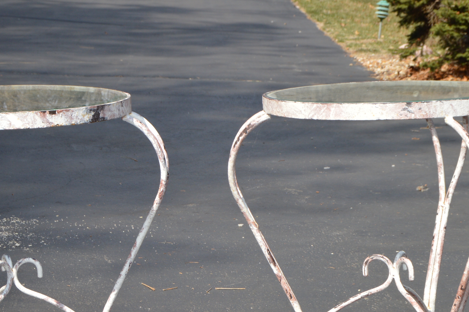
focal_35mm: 97
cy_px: 244
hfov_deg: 21.0
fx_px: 1263
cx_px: 176
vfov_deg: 14.0
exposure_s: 1/200
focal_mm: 38
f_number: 11
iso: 200
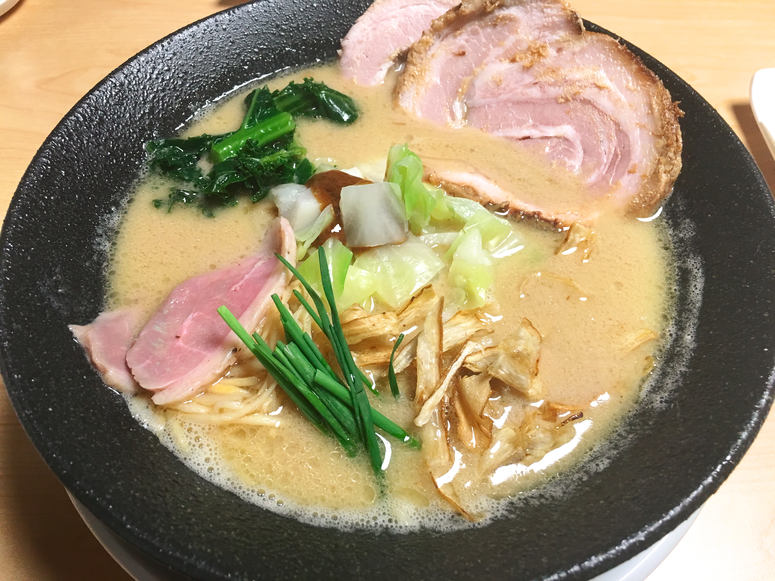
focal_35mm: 29
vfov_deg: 48.2
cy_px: 290
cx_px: 388
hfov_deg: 61.7
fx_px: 649
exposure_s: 1/30
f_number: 2.2
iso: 40
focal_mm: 4.15
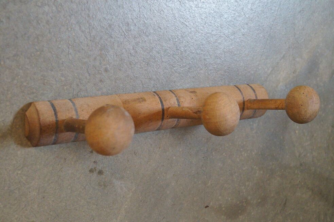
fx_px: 482
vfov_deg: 25.9
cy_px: 111
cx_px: 167
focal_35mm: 52
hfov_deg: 38.2
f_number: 5
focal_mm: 35
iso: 3200
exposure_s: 1/50
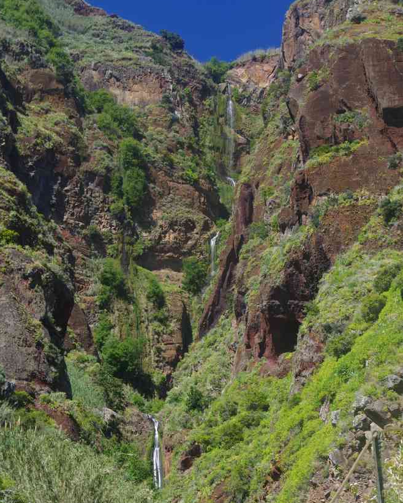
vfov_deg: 25.8
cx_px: 200
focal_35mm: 74
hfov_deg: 20.8
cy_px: 296
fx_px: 1096
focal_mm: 43
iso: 100
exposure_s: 1/13
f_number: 14
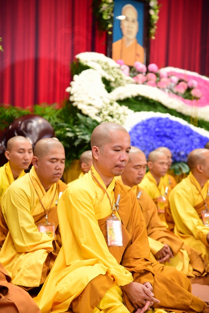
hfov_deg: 14.4
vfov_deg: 21.4
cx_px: 104
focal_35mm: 95
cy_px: 156
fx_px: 826
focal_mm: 95
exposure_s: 1/50
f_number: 4
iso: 800
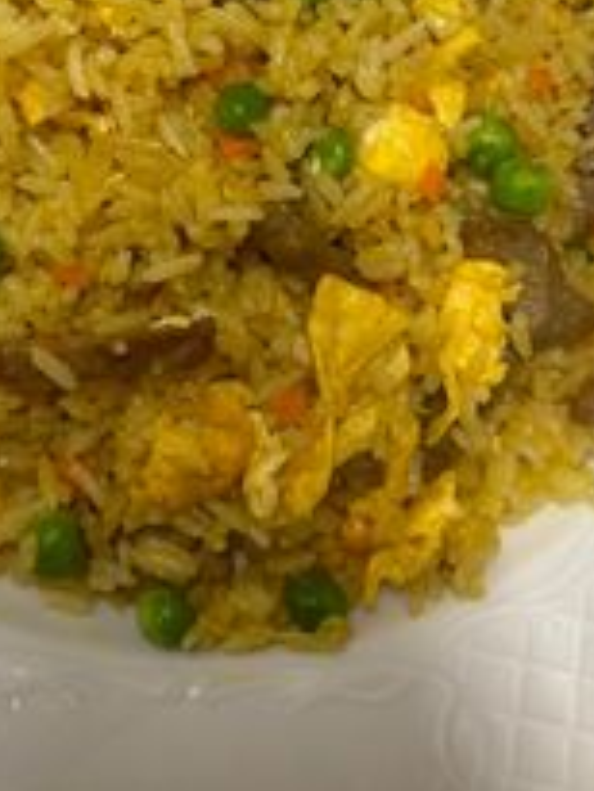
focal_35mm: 54
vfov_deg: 34.3
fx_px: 1234
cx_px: 224
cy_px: 147
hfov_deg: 27.0
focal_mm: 5.96
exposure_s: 1/100
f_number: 1.6
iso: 125
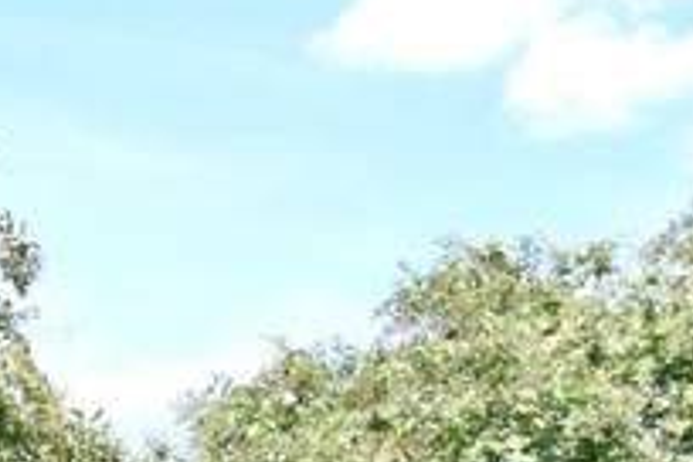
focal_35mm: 207
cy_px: 1221
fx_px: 3984
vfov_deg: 6.3
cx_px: -258
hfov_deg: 9.7
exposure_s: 1/125
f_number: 5.6
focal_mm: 22
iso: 100
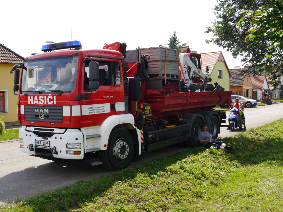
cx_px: 142
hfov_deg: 44.8
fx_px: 343
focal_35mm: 42
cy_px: 106
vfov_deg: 34.3
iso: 160
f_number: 7.1
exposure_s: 1/250
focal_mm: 21
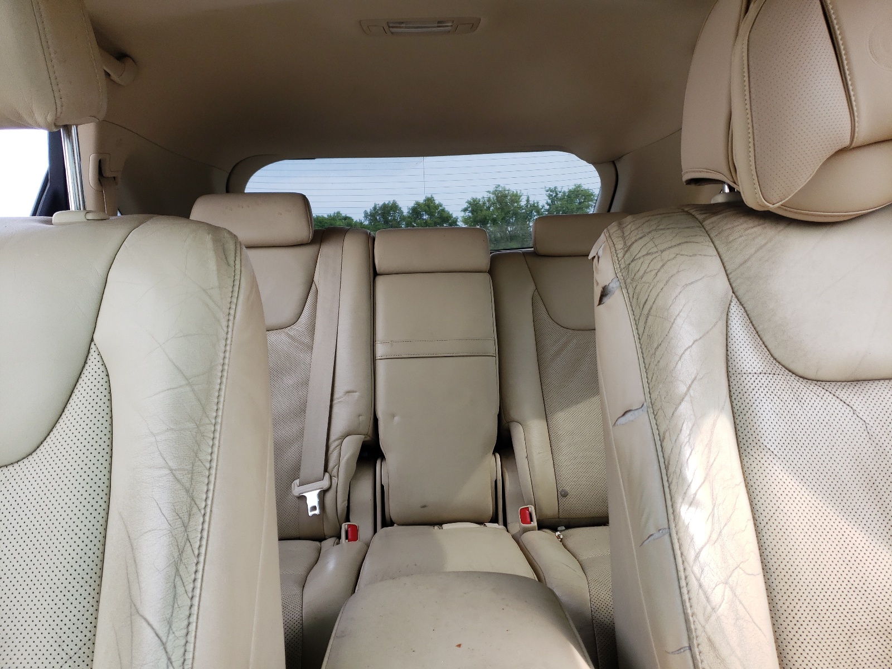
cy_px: 334
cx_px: 446
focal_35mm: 26
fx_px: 670
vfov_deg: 53.1
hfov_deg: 67.3
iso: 50
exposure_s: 1/476
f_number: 1.5
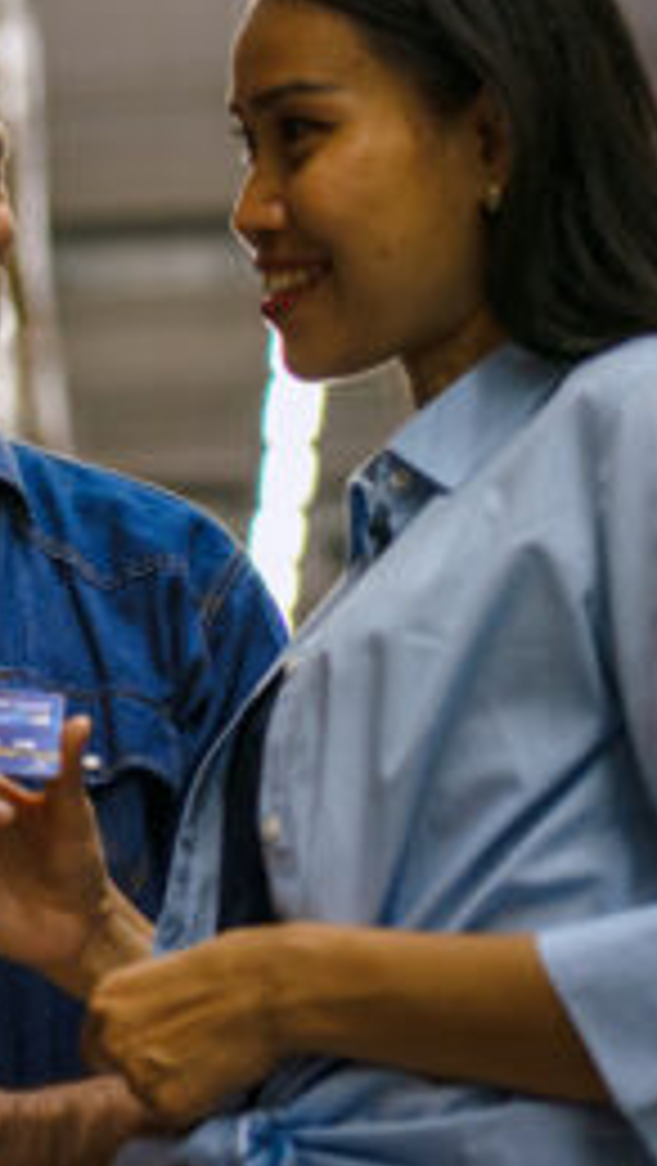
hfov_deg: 10.8
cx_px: -297
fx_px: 3370
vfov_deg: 19.5
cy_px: 302
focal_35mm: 109
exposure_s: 1/250
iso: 400
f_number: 1.8
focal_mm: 45
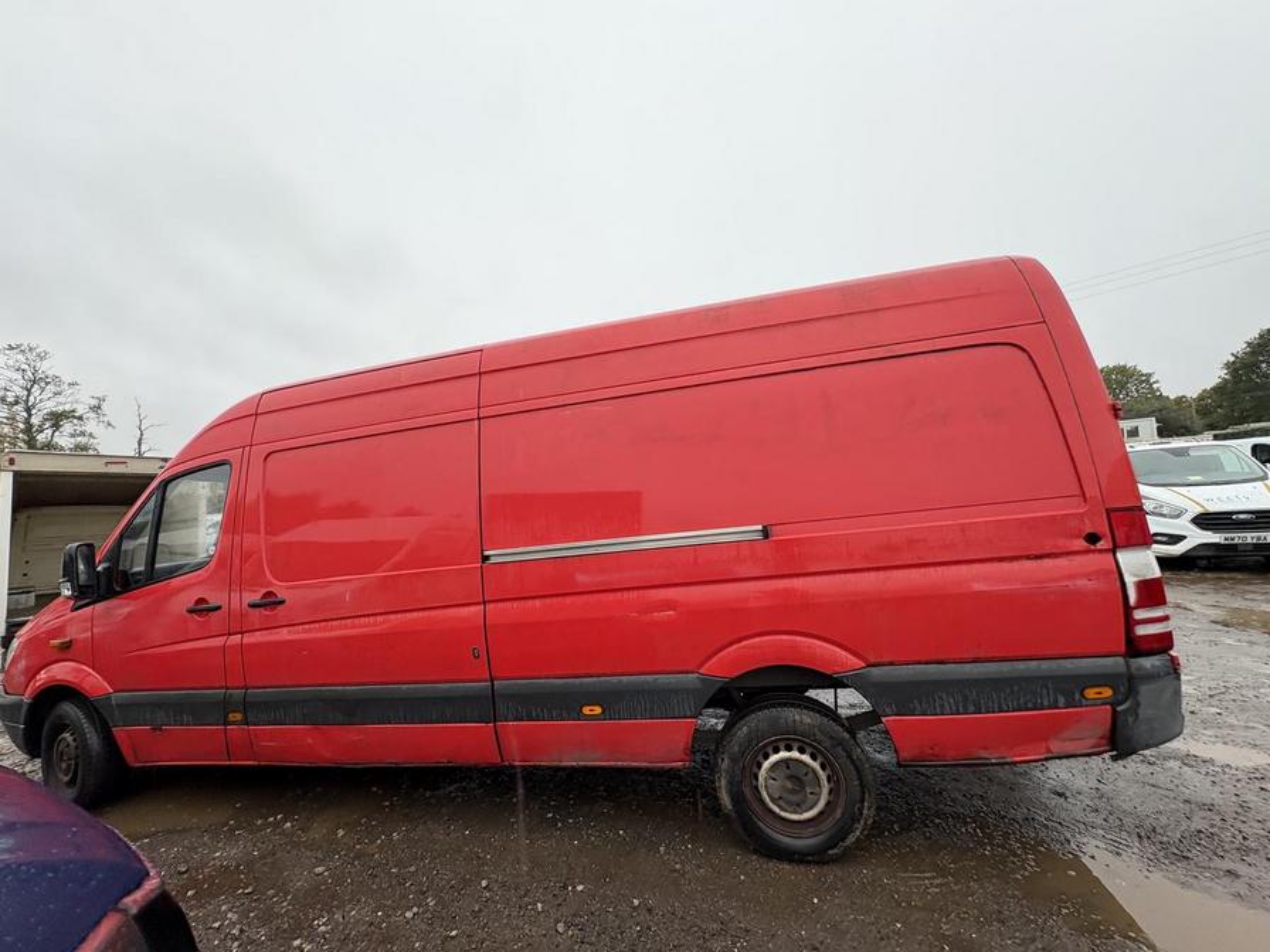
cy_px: 476
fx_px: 514
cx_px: 635
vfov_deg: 85.7
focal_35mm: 14
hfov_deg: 102.1
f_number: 2.2
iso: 64
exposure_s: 1/99
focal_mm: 2.22
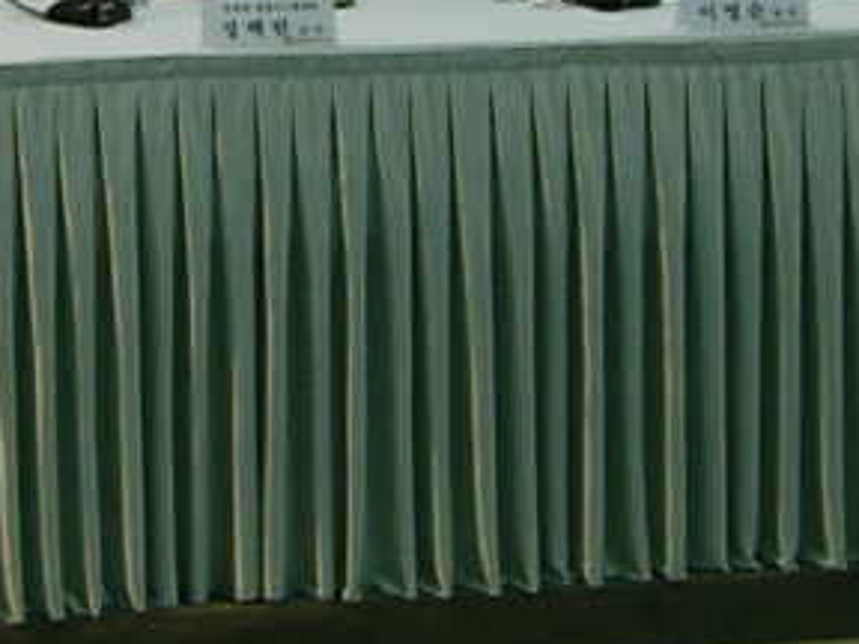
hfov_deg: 9.1
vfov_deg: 6.8
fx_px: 5385
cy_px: -131
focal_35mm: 217
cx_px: 322
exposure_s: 1/32
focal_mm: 12.7
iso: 105
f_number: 3.5
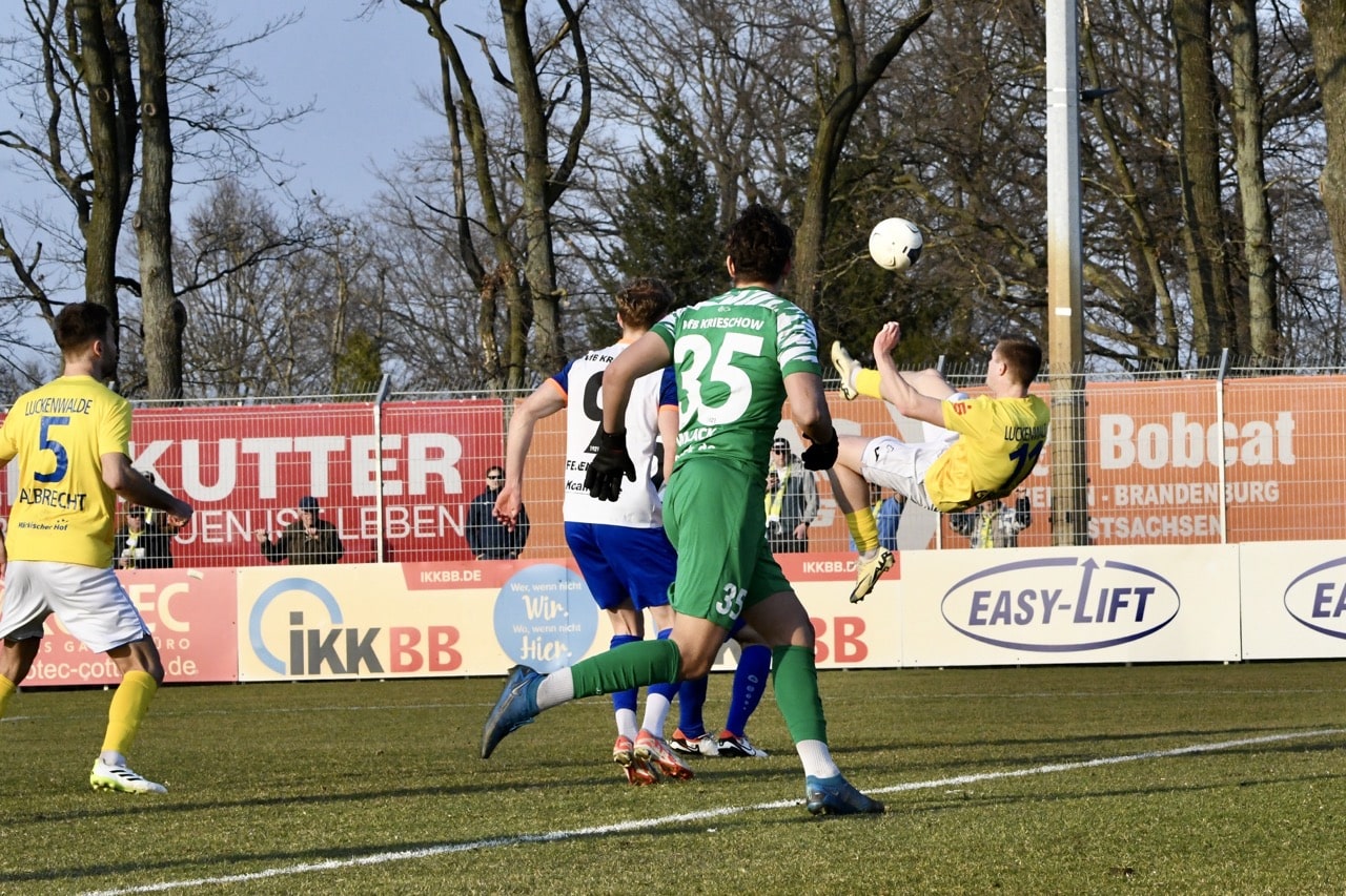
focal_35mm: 120
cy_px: 448
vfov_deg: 11.4
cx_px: 673
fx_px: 4486
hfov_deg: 17.1
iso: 2500
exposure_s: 1/1600
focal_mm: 120
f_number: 13
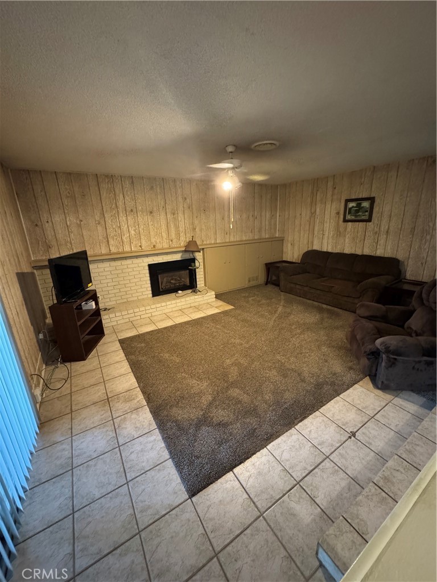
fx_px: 236
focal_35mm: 14
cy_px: 291
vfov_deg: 102.1
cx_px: 218
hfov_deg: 85.7
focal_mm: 2.22
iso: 1250
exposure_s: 1/40
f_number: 2.2
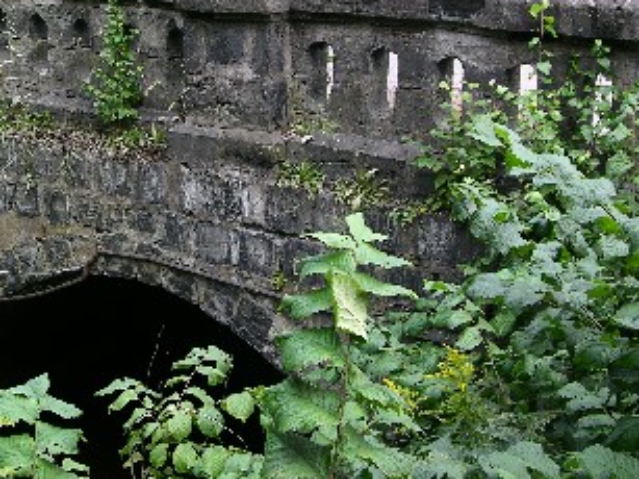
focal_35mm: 67
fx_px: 1236
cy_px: 96
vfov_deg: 21.6
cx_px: 128
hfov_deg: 28.4
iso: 50
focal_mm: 8.9
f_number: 4.5
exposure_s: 1/41.2
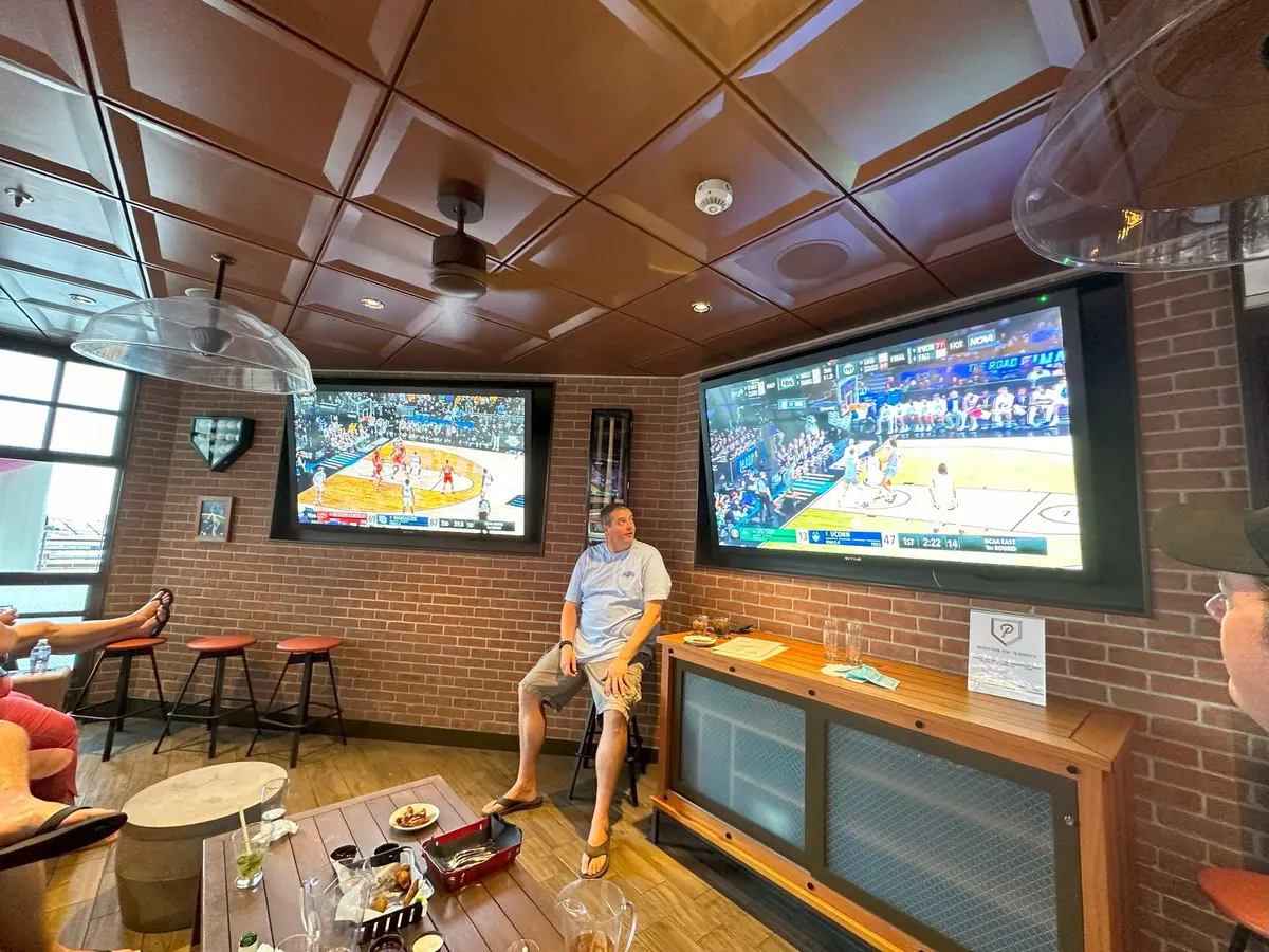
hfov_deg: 102.1
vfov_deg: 85.7
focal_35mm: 14
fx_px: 513
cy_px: 476
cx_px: 634
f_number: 2.2
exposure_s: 1/62
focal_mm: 2.22
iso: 250
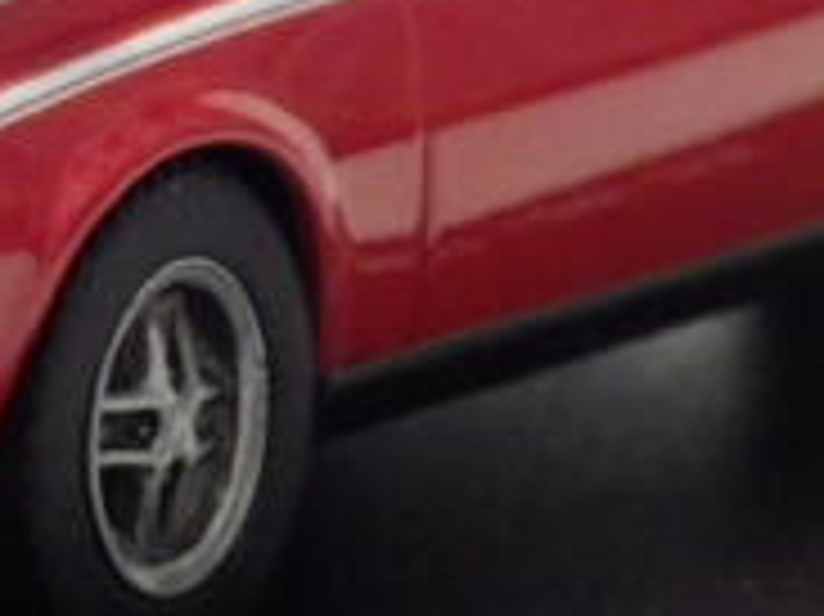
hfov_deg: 4.7
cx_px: 32
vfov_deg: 3.6
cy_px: 4
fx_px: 9920
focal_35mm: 417
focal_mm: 21.3
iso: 1250
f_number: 4.8
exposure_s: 1/30
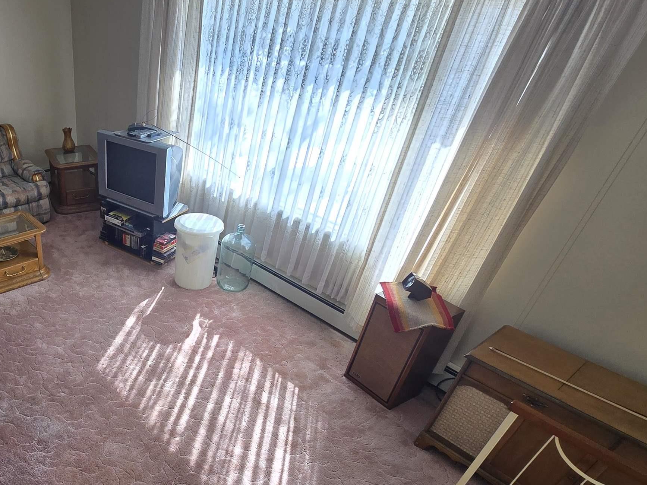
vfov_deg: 57.2
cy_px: 336
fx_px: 430
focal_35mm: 23
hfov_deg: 65.5
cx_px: 108
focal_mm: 2.2
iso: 64
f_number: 2.2
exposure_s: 1/120
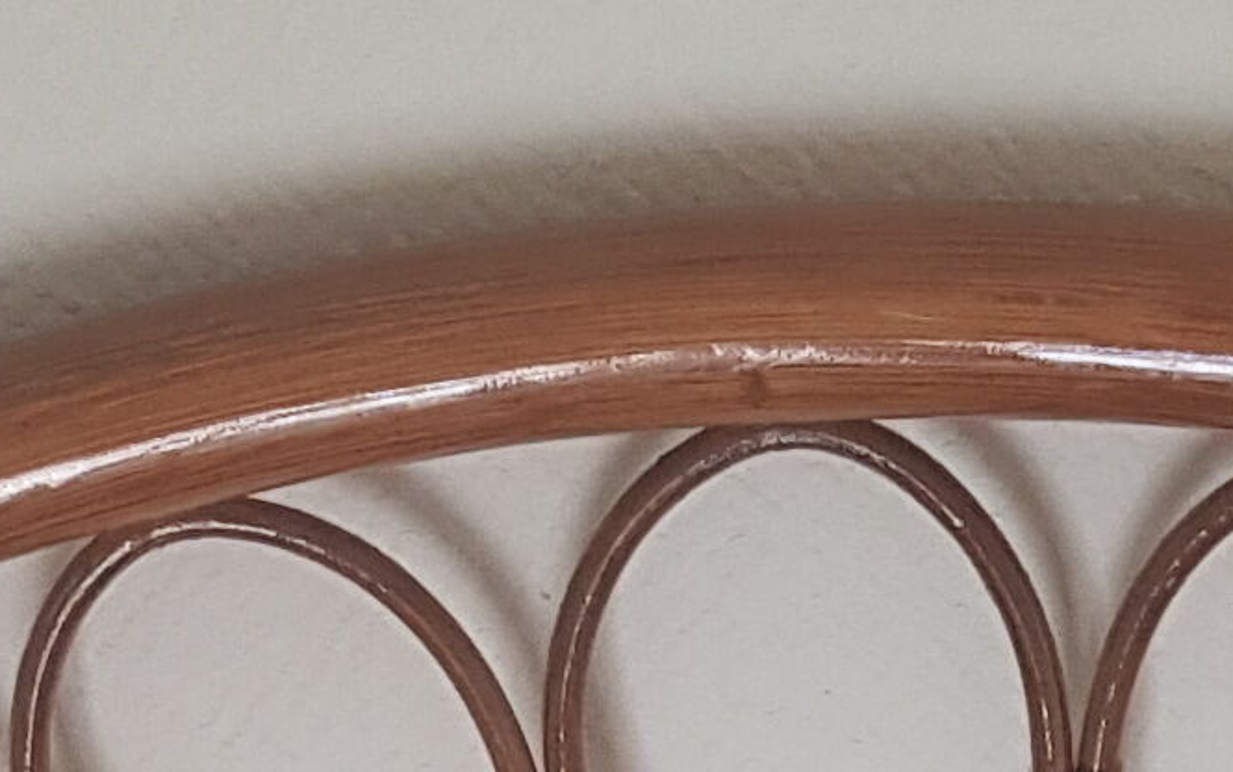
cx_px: 1315
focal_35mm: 167
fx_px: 5613
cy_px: 2657
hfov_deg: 12.3
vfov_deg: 6.8
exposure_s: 1/60
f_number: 1.7
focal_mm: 4.2
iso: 100
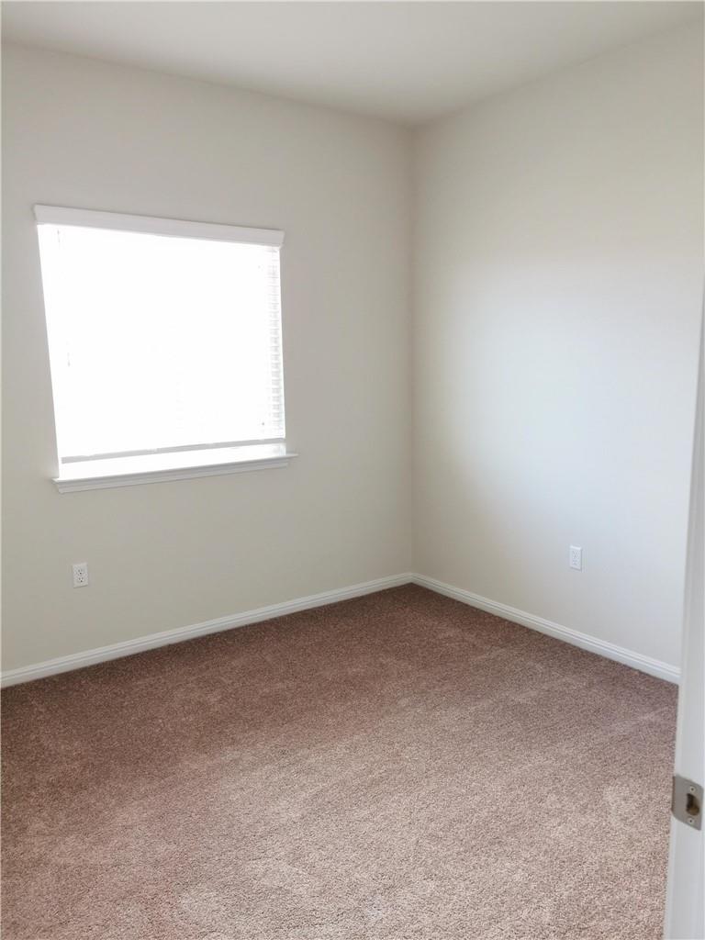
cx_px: 352
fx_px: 733
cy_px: 470
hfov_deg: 51.4
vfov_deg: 65.3
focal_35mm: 27
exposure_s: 1/60
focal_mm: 5.56
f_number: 1.6
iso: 125
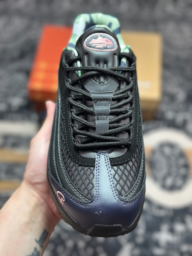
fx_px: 355
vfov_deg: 39.7
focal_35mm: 48
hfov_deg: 30.3
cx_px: 96
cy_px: 128
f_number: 1.78
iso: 80
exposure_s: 1/262
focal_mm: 6.86
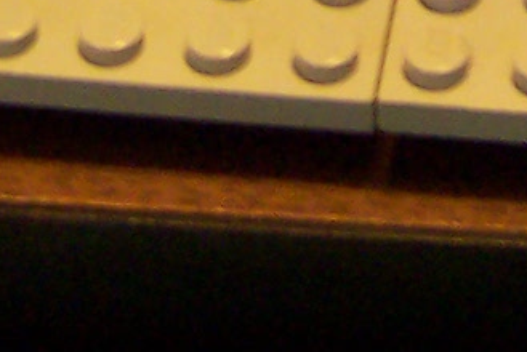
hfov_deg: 8.5
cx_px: 449
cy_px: -915
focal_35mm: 240
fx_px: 3516
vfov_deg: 5.2
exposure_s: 1/8
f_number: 2.8
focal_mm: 5.5
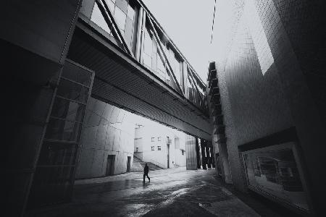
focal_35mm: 16
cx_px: 163
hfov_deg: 96.7
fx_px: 145
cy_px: 108
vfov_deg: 73.7
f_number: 11
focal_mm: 16
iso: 500
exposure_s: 1/125
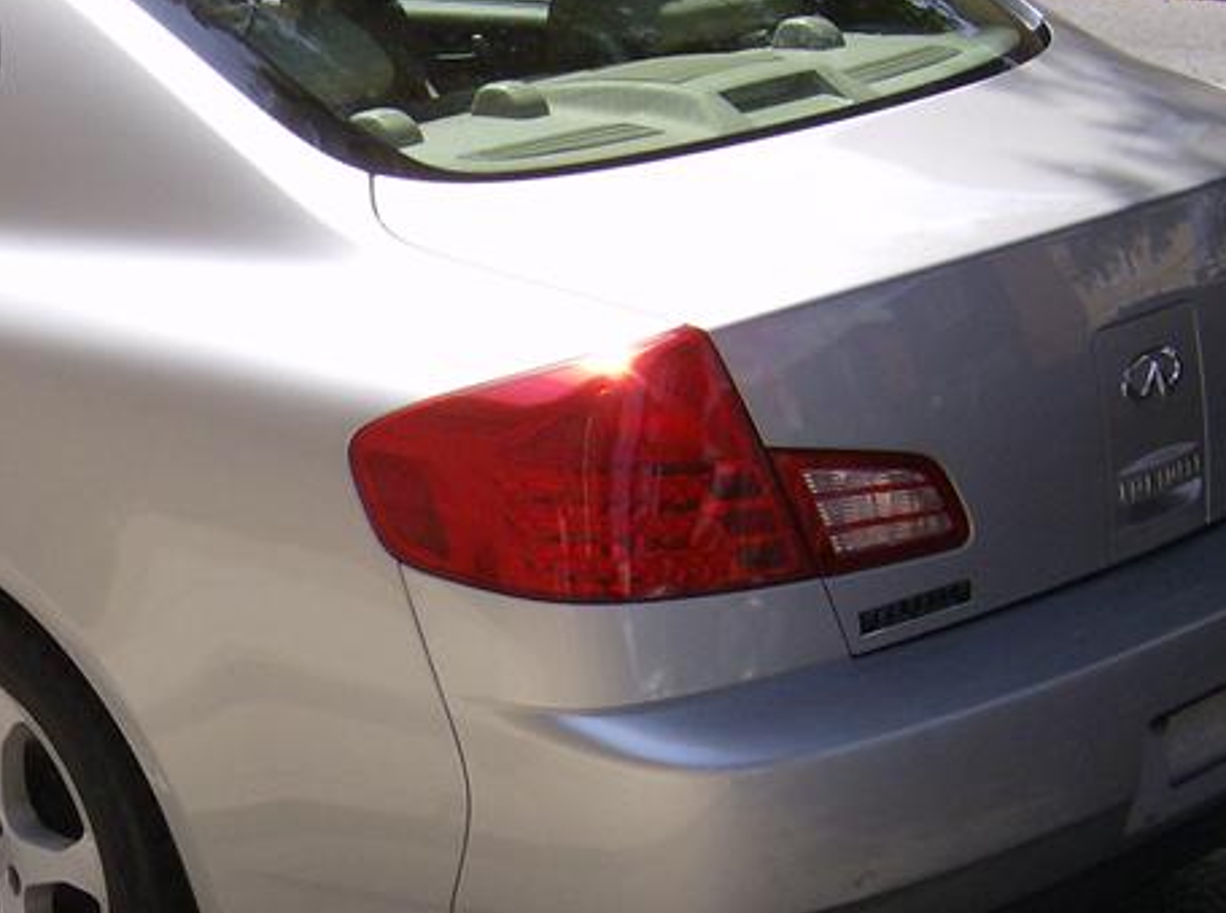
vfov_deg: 17.0
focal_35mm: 86
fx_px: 3039
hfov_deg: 22.5
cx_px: 221
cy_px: 654
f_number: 4.8
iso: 100
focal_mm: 6.4
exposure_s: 1/485
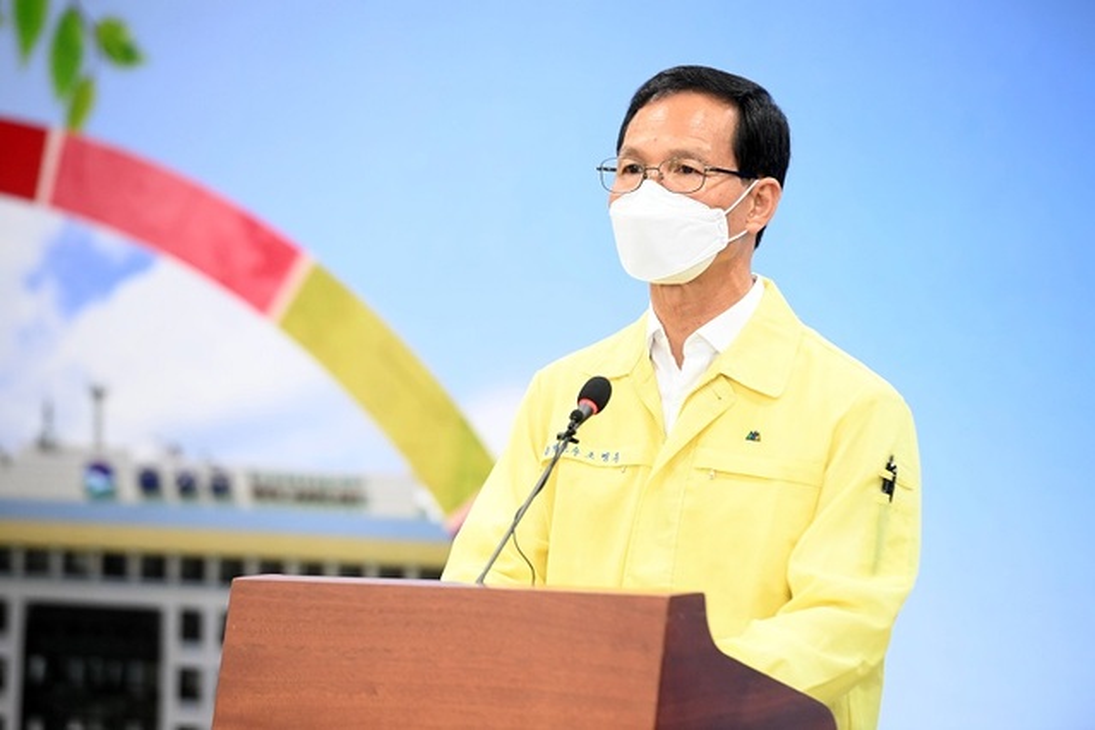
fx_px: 5779
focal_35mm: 190
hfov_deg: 10.8
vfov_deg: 7.2
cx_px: 548
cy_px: 365
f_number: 4
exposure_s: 1/250
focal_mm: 190
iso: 3200
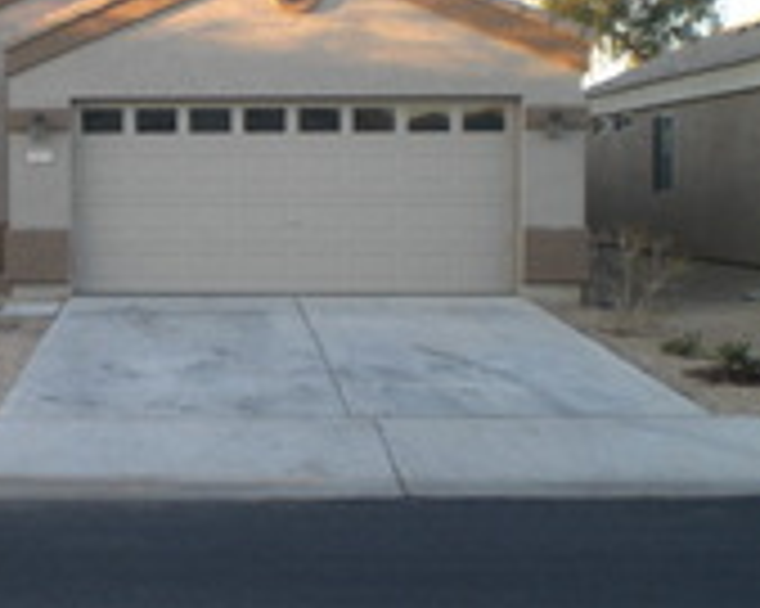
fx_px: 1708
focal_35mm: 76
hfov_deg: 24.1
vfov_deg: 20.1
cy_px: 230
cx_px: 22
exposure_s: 1/100
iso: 100
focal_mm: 6.3
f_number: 3.1
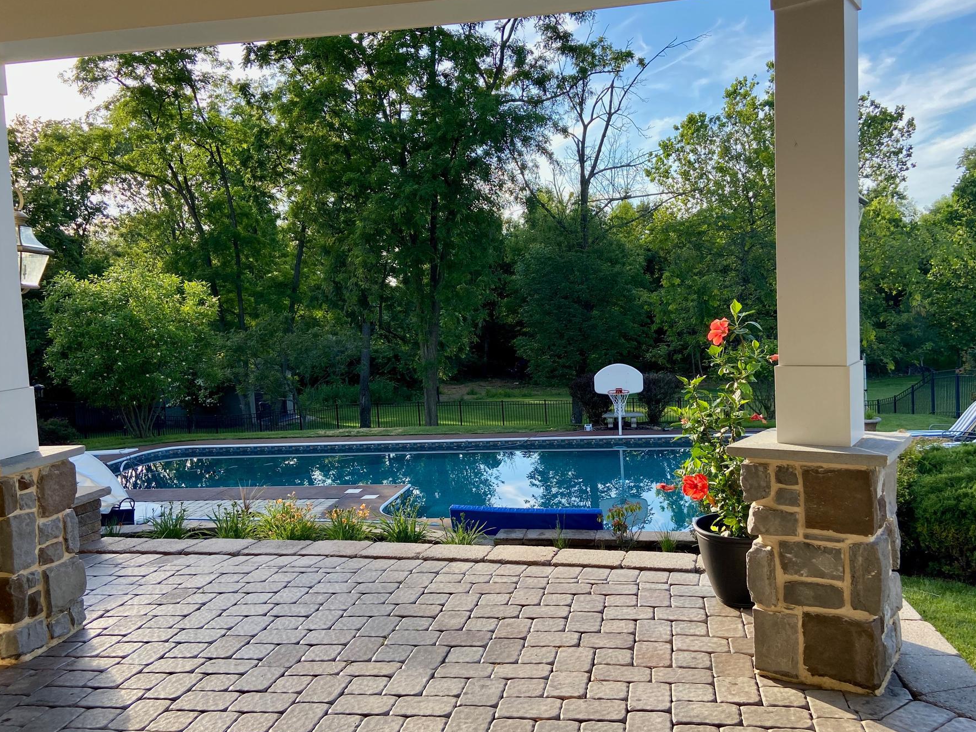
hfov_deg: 59.9
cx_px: 524
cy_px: 366
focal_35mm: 30
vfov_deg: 46.8
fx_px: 846
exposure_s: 1/451
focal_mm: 4.25
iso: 32
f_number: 1.8
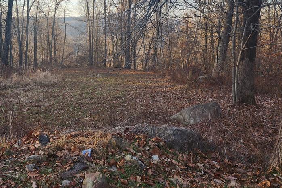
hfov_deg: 53.2
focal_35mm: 35
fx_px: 274
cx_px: 91
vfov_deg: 36.9
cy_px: 45
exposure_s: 1/180
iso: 12
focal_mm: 6.4
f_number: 1.8
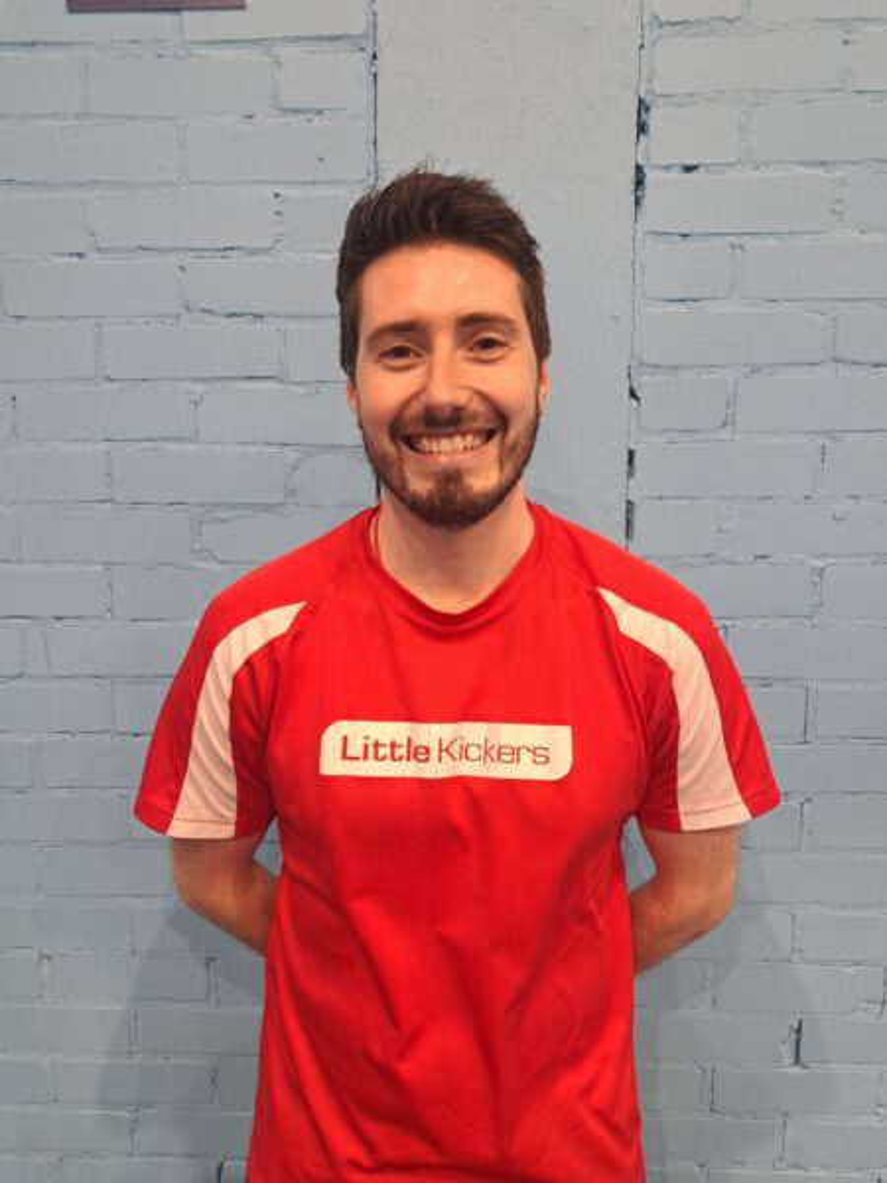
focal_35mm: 24
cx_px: 444
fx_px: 820
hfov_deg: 56.8
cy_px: 592
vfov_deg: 71.6
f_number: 1.8
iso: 250
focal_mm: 5.23
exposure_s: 1/50
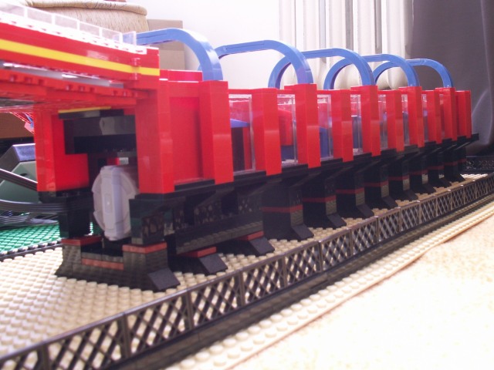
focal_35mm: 35
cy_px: 185
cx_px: 247
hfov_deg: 52.6
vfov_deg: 40.7
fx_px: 499
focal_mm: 5.86
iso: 50
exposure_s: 1/1.25
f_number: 4.5
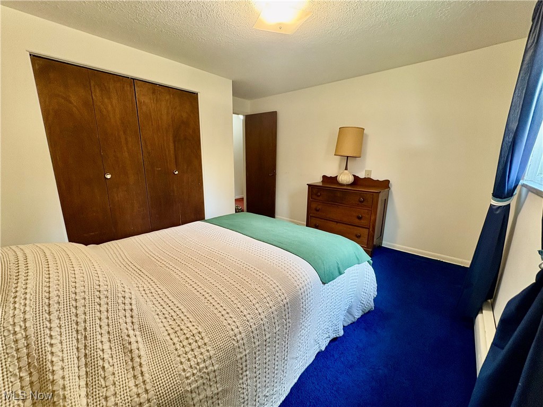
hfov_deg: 102.1
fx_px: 220
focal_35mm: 14
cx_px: 272
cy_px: 204
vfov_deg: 85.7
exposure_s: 1/60
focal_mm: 2.22
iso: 160
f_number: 2.2
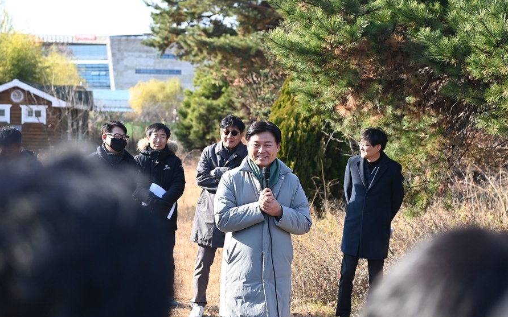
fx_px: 997
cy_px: 159
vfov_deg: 18.1
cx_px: 255
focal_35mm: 72
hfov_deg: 28.6
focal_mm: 70
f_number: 4.5
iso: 2000
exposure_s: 1/4000
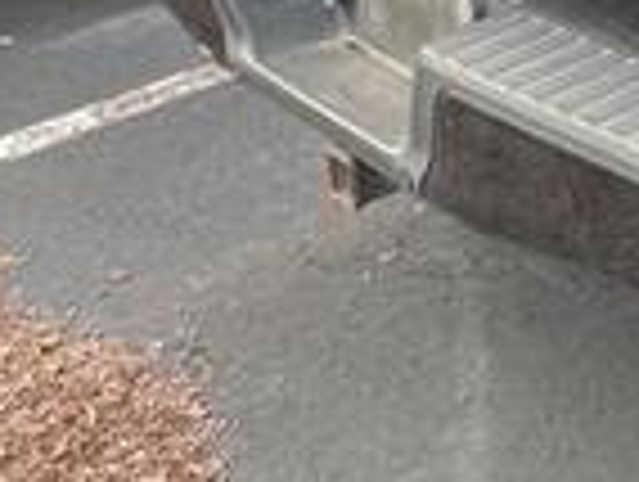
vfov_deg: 14.6
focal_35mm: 92
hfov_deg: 17.8
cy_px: -320
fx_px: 1701
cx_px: 1094
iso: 32
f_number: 1.6
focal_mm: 4.2
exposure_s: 1/121
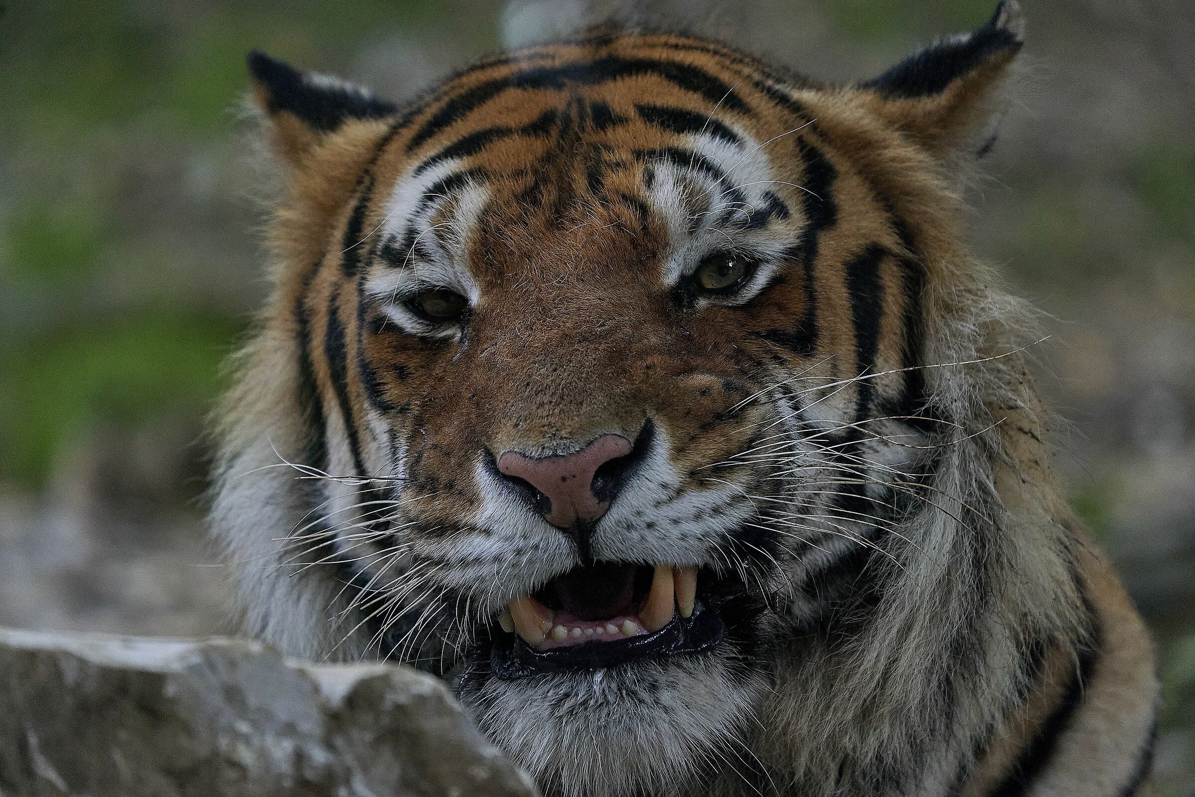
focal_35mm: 297
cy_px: 398
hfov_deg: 6.9
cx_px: 598
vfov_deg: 4.6
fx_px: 9858
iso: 2500
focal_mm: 297
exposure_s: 1/1000
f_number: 5.6
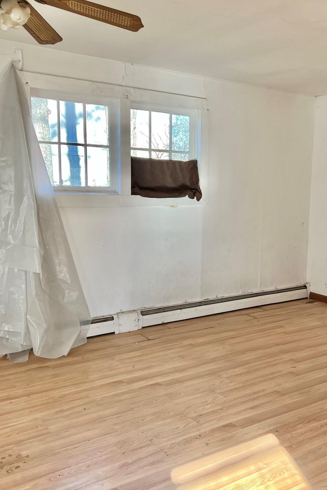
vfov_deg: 51.9
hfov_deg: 35.5
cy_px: 245
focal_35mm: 37
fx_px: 504
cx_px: 227
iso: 40
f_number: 1.5
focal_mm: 5.7
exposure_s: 1/220
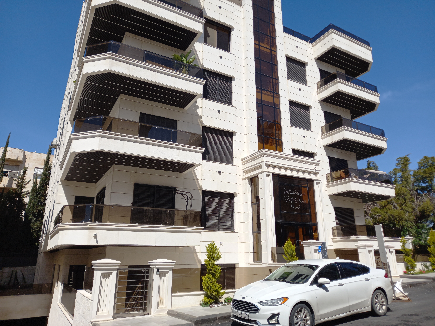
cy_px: 163
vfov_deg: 54.9
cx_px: 218
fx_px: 314
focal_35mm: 25
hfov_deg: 69.4
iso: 25
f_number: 2
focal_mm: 4.6
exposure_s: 1/1133
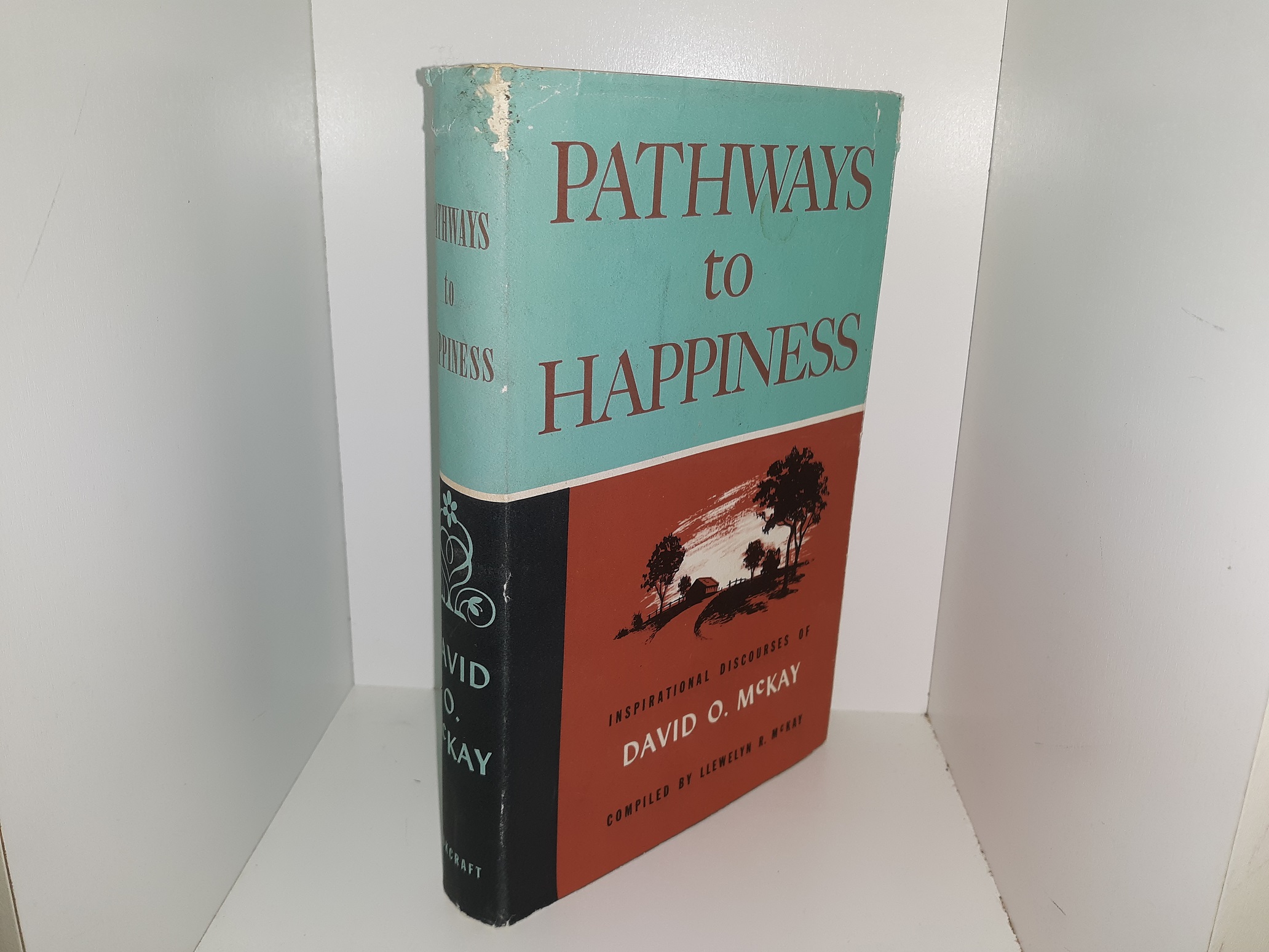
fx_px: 1026
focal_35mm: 28
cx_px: 634
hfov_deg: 63.4
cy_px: 476
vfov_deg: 49.7
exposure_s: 1/123
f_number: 1.7
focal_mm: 3.7
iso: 40
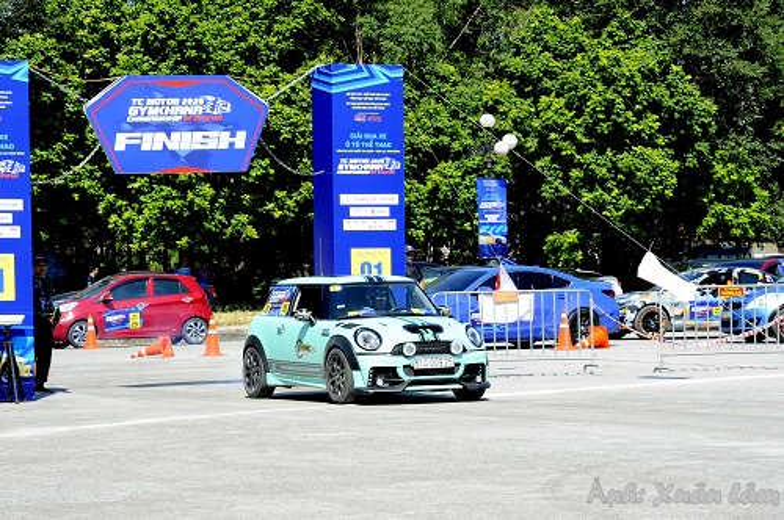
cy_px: 260
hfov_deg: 15.2
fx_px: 2936
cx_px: 392
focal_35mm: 135
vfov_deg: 10.1
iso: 400
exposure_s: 1/125
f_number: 16
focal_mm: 135
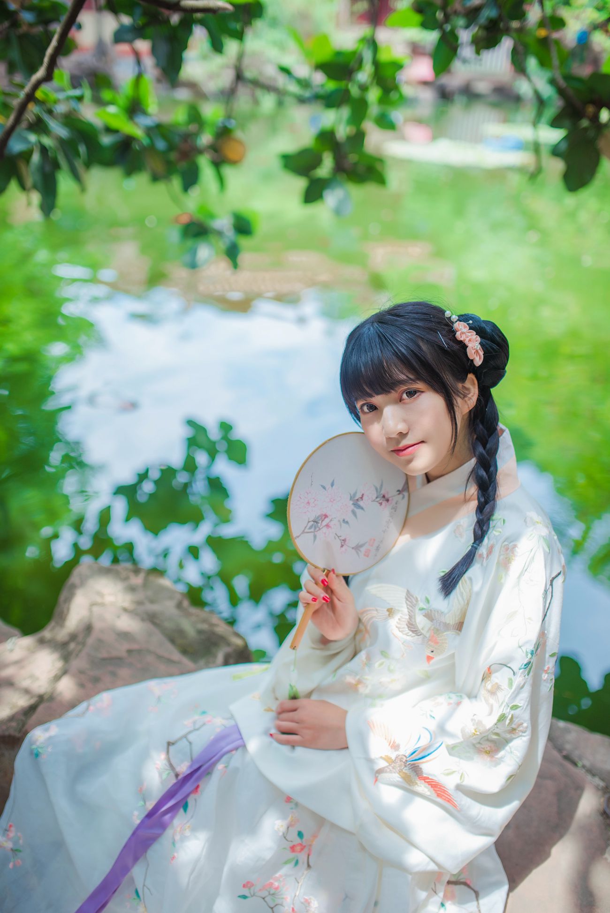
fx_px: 889
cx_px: 305
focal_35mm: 35
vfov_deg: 54.4
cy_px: 456
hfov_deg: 37.9
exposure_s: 1/500
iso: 100
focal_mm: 35
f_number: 1.8
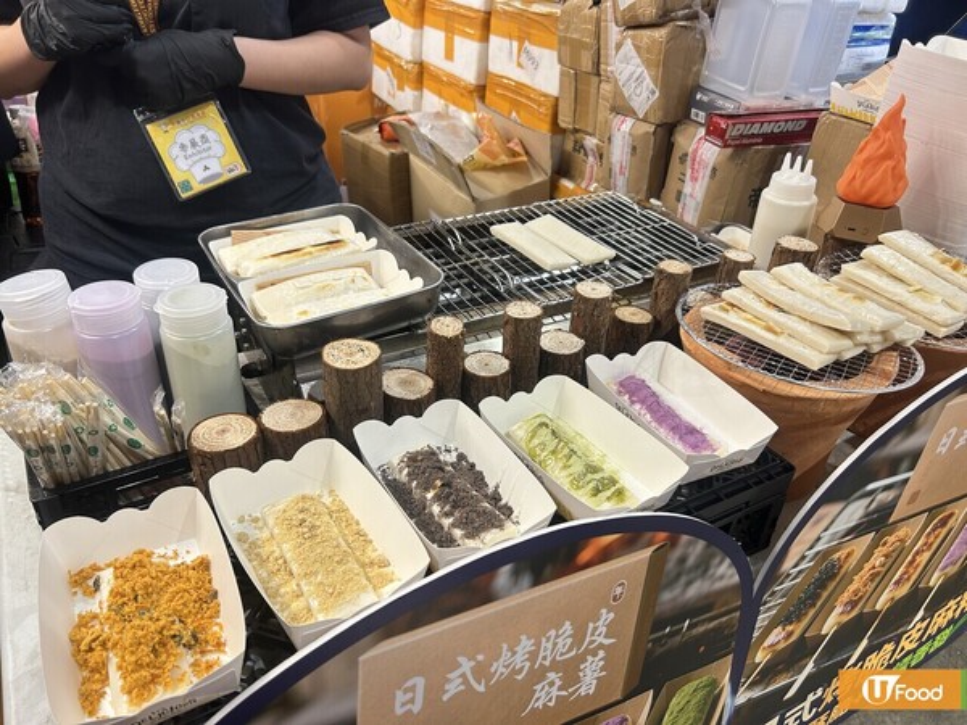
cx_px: 484
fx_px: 726
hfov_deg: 67.3
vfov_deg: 53.1
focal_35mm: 26
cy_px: 362
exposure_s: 1/50
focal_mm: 5.7
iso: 80
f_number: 1.5
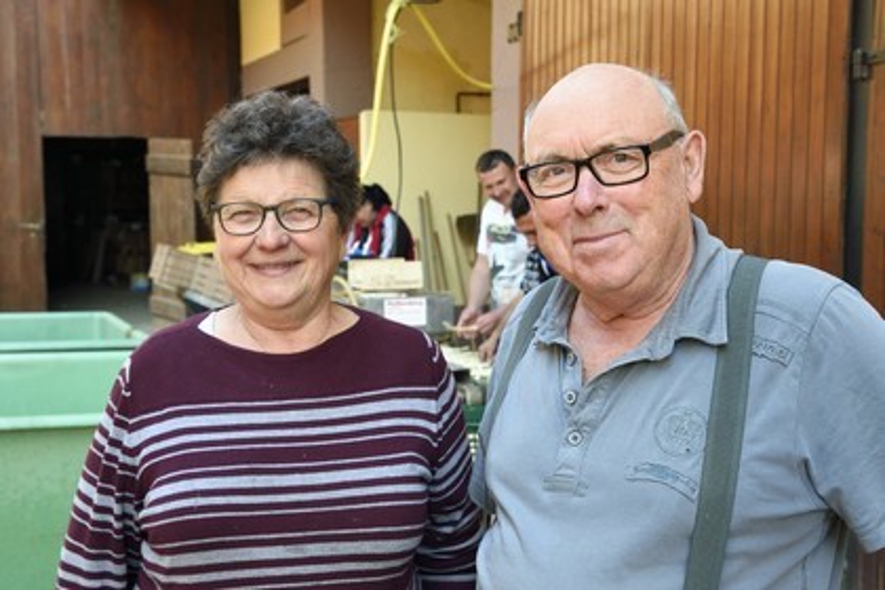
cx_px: 442
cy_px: 295
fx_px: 1131
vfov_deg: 29.2
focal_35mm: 46
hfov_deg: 42.7
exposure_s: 1/100
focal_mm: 46
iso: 800
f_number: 9
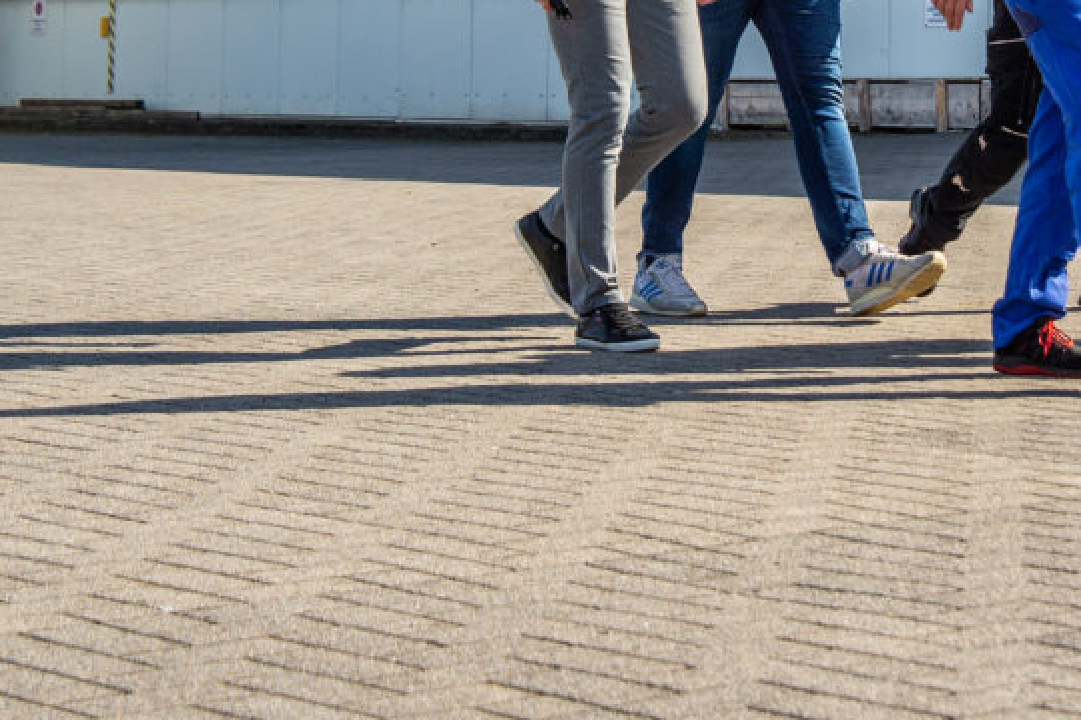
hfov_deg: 17.3
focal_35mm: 117
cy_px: -77
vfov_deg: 11.5
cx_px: 884
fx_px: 3512
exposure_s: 1/400
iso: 100
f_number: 5.6
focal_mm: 45
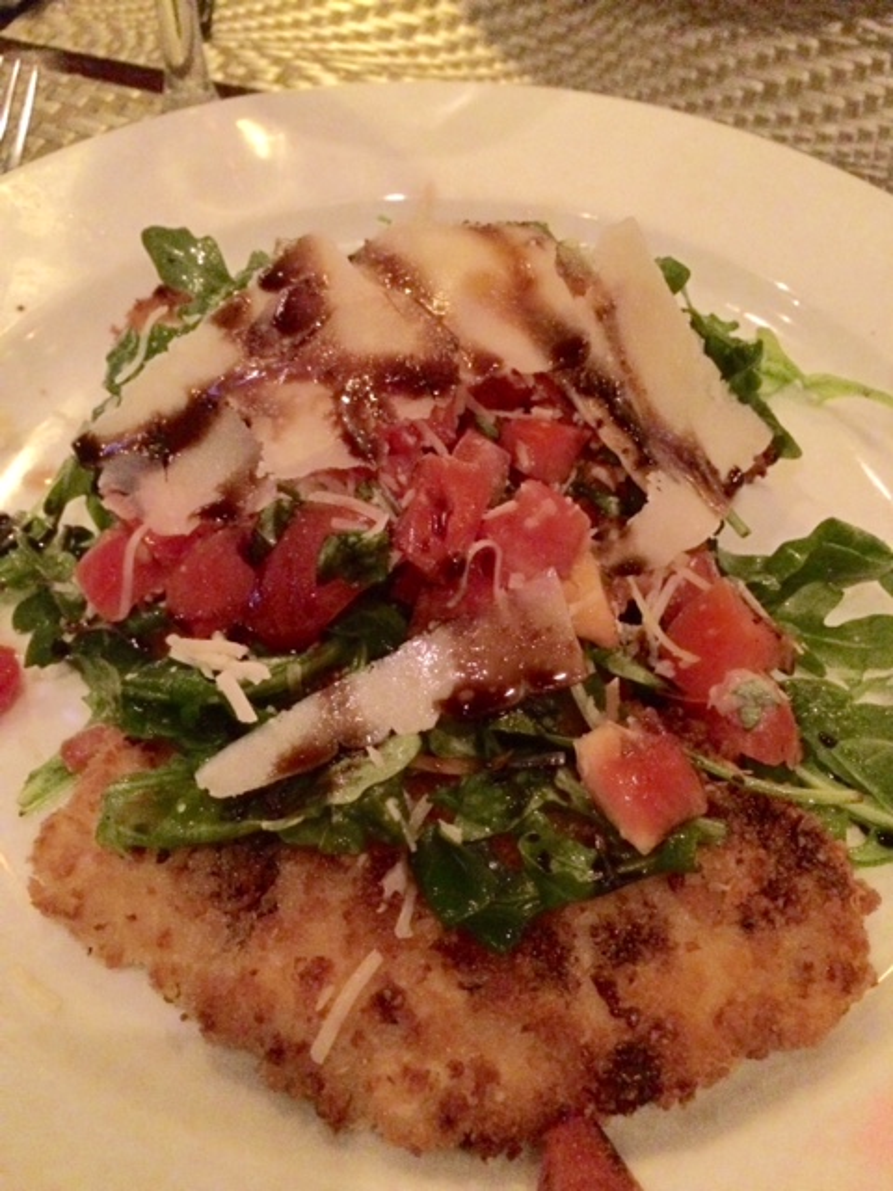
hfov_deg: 48.2
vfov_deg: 61.7
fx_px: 997
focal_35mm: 29
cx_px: 446
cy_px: 596
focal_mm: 4.15
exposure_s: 1/15
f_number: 2.2
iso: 640
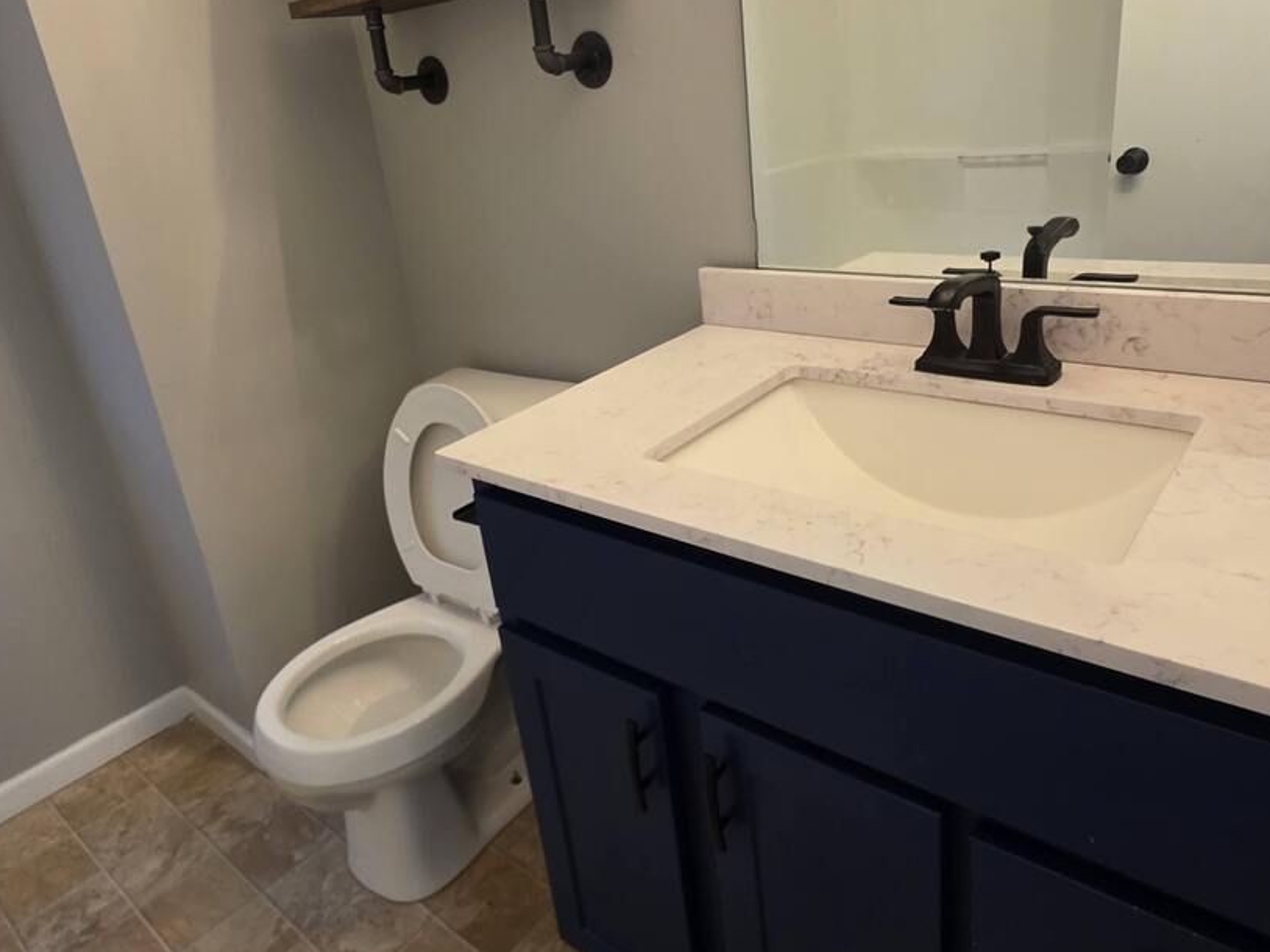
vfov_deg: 58.6
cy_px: 412
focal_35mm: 23
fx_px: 844
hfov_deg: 73.9
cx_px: 632
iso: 320
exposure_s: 1/60
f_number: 1.9
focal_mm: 2.2
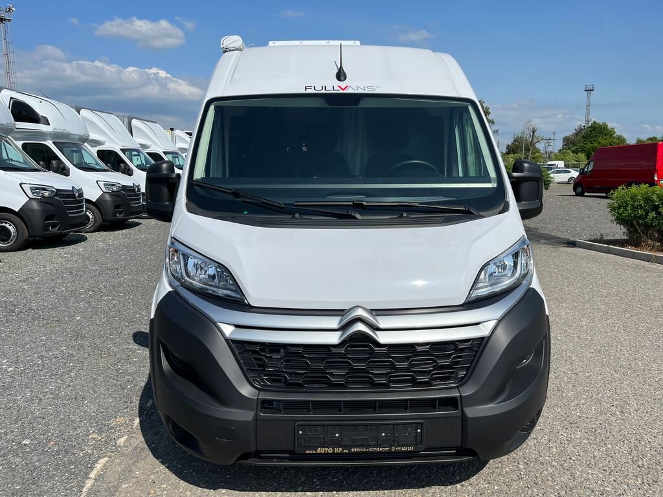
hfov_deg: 67.3
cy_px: 248
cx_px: 332
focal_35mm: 26
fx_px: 498
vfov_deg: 53.1
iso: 50
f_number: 1.6
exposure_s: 1/7874
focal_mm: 5.1
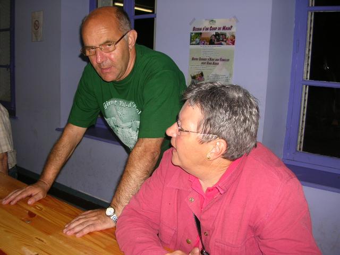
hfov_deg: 52.6
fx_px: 344
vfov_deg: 40.7
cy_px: 128
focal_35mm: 35
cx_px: 170
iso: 56
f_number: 2.8
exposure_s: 1/60.1
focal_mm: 5.8
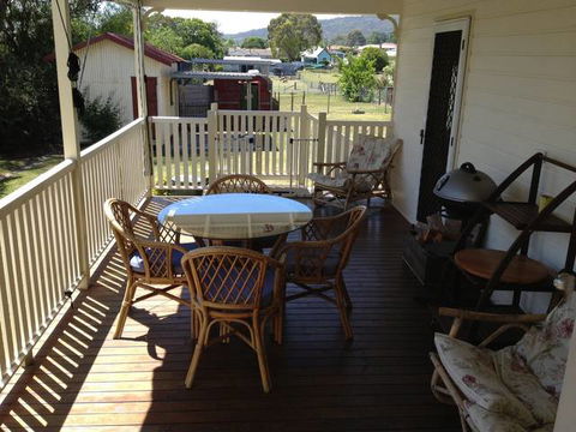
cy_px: 216
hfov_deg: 52.6
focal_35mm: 35
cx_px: 288
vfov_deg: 40.7
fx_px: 582
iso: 50
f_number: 2.4
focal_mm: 4.28
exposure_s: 1/620
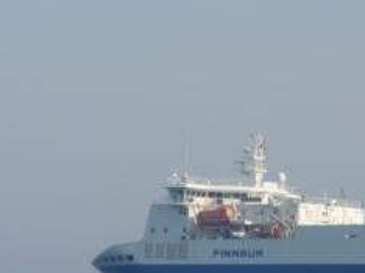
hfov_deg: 7.2
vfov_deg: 5.4
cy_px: 257
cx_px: -6
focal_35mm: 273
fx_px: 2876
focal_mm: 30.81
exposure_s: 1/640
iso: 125
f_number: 5.6
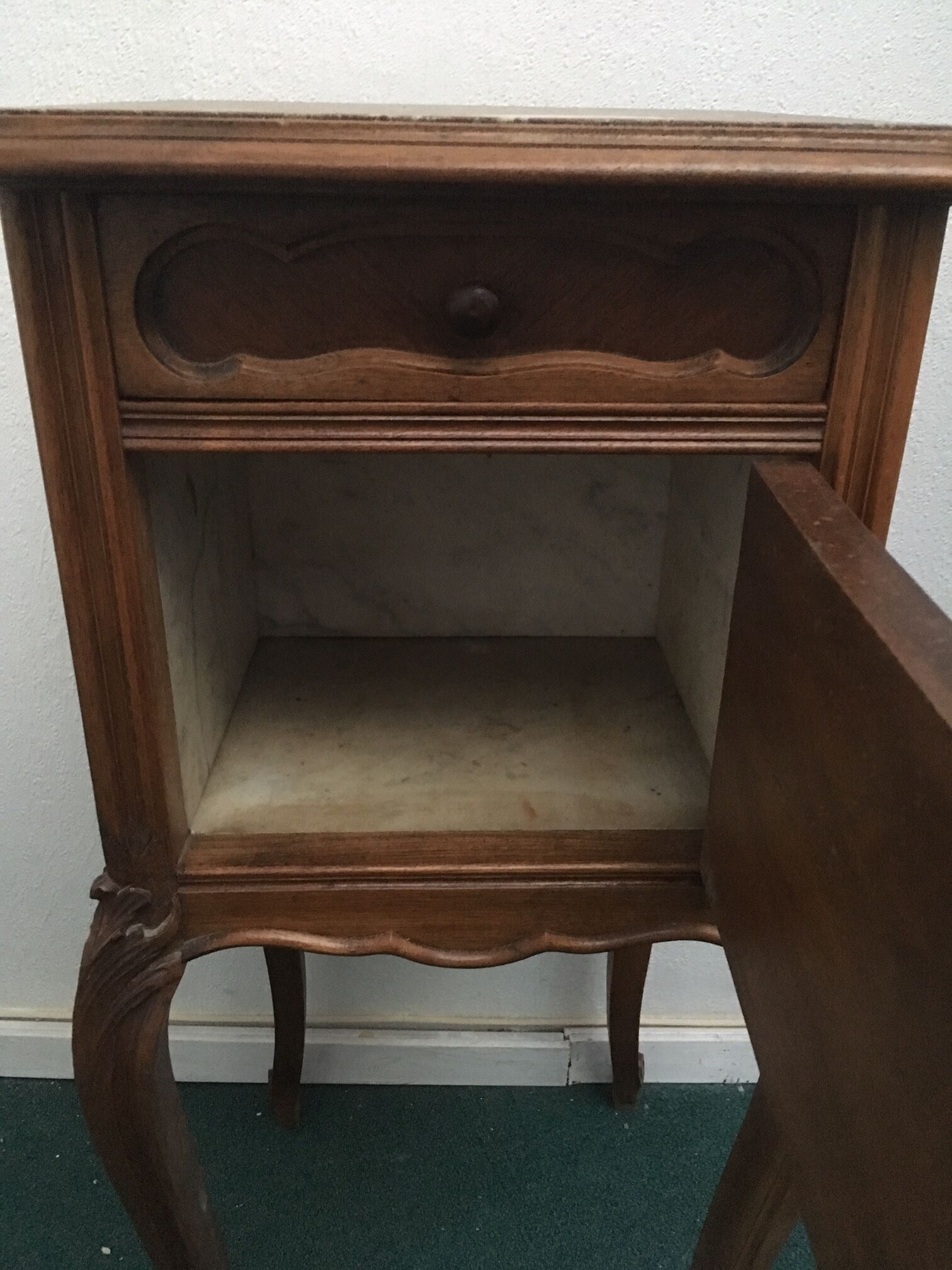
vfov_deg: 61.7
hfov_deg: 48.2
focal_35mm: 29
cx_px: 476
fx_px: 1063
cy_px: 635
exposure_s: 1/17
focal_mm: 4.15
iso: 320
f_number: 2.2
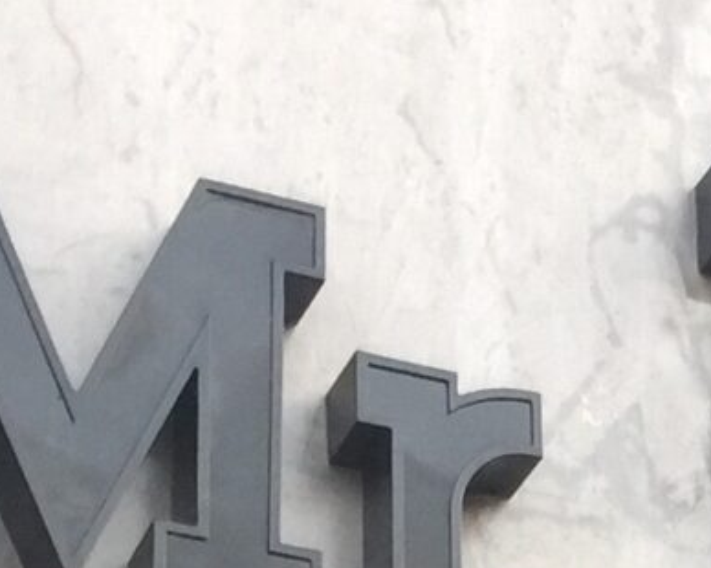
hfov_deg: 9.8
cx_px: 1250
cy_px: 1493
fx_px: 3933
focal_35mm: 187
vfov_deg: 7.6
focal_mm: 4.15
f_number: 2.2
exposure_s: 1/17
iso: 64
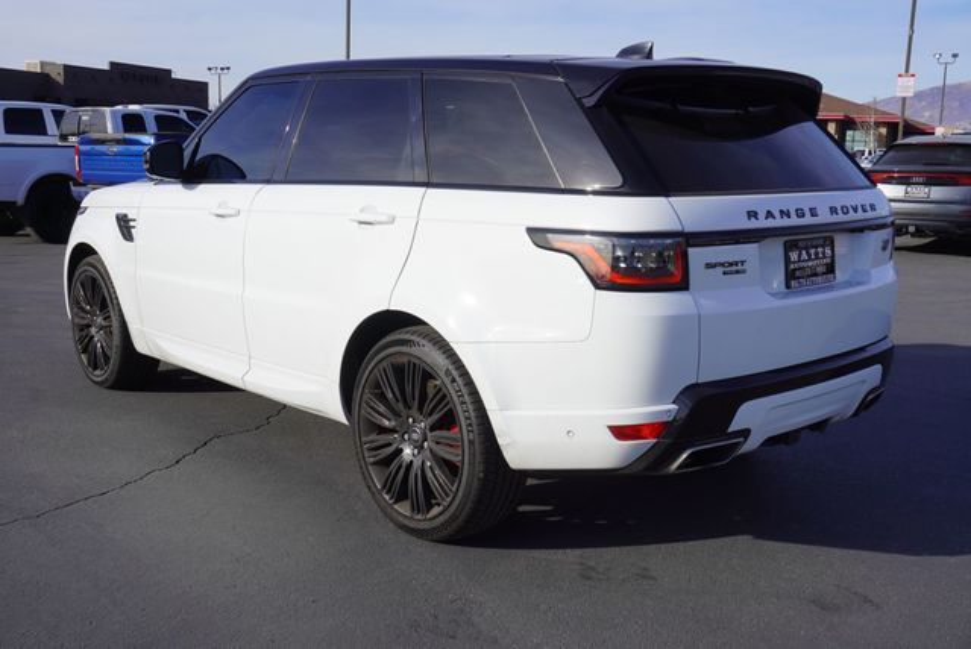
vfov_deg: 36.9
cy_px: 324
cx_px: 486
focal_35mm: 36
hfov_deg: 53.1
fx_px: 972
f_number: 11
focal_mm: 24
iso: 100
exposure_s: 1/160
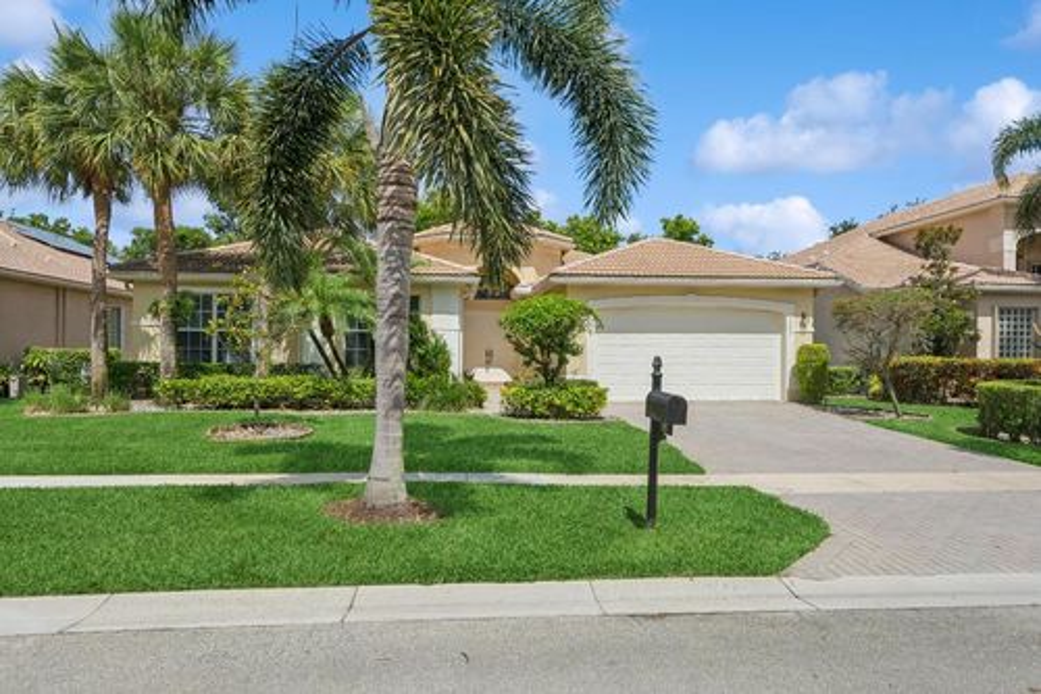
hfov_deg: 77.3
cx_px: 520
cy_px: 347
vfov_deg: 56.1
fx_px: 650
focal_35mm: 22
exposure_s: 1/500
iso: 100
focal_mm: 15
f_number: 6.3
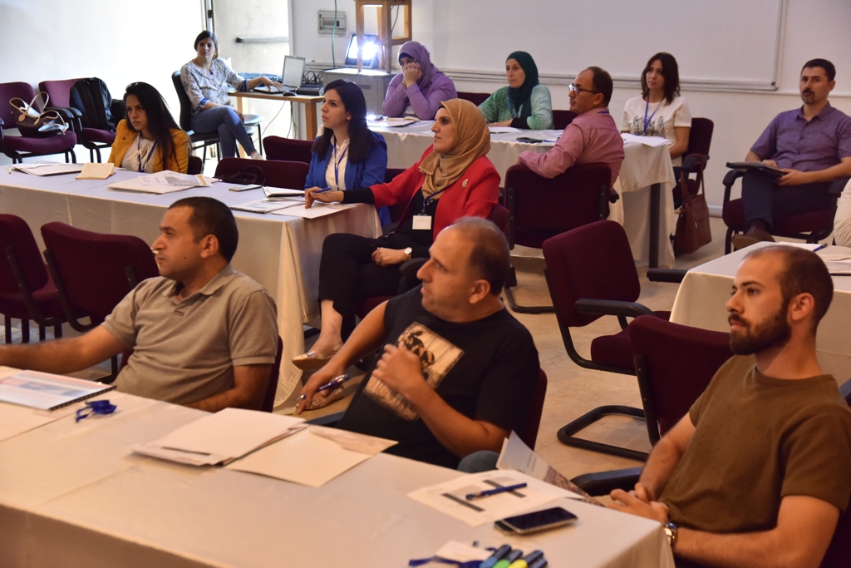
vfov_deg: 23.4
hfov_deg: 34.5
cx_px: 426
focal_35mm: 58
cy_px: 284
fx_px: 1371
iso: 3200
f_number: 5
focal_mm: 58
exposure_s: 1/100
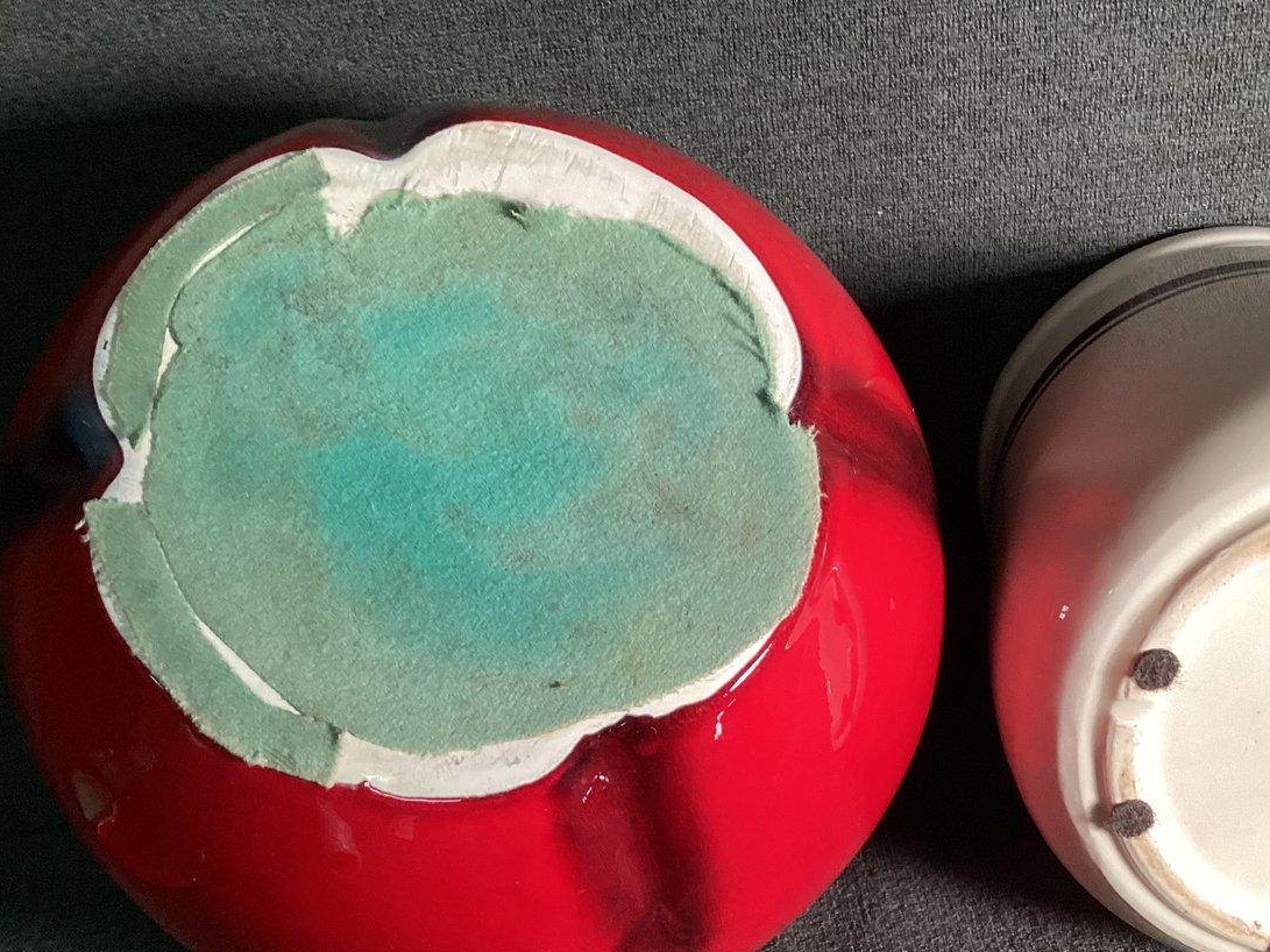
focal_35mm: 43
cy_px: 640
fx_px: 1577
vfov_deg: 33.3
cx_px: 874
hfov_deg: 43.1
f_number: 2.4
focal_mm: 3.3
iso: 200
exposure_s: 1/60
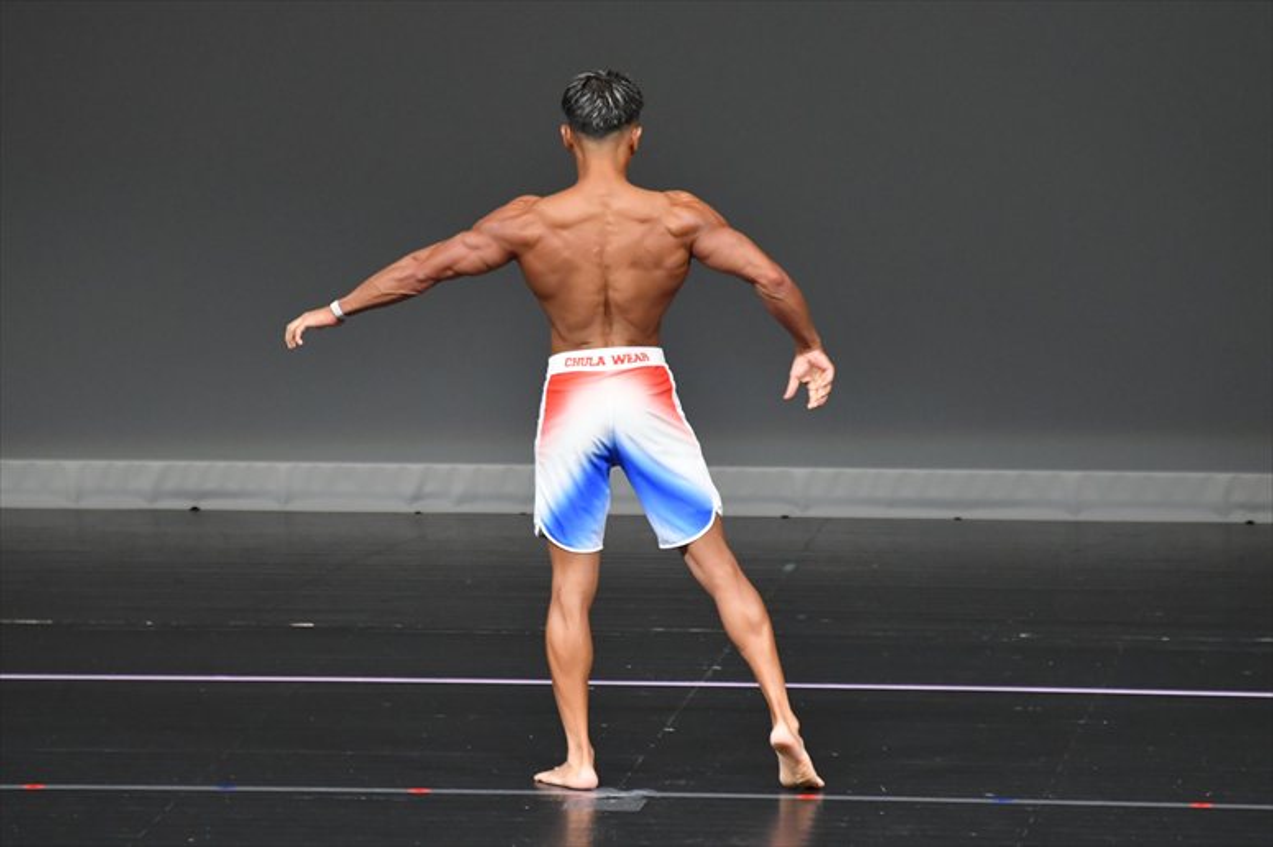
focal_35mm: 345
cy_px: 424
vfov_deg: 4.0
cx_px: 636
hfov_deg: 6.0
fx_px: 12194
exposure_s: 1/400
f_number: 5.6
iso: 4000
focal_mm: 230
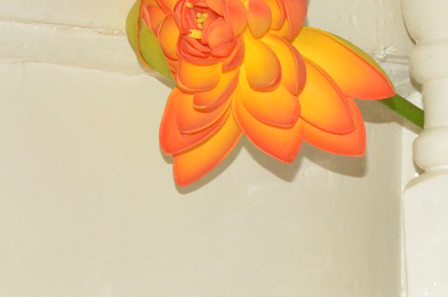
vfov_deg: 5.7
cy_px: 357
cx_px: 611
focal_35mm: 239
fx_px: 2968
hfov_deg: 8.5
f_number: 16
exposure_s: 1/250
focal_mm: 52
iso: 6400
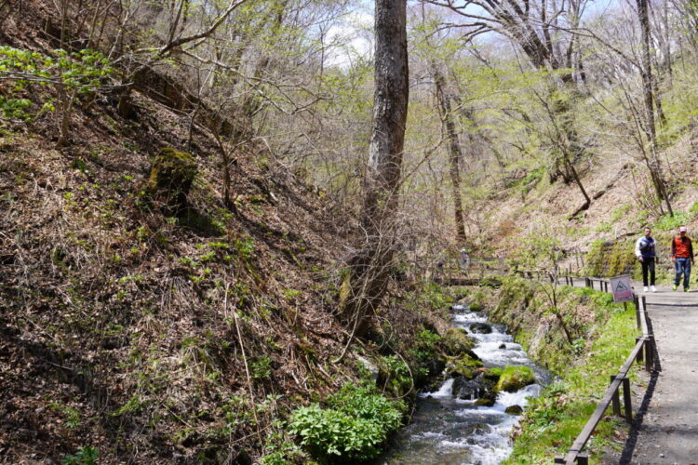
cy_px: 232
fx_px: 669
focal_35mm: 34
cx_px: 349
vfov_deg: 38.4
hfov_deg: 55.1
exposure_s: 1/100
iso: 100
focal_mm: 23
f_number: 7.1
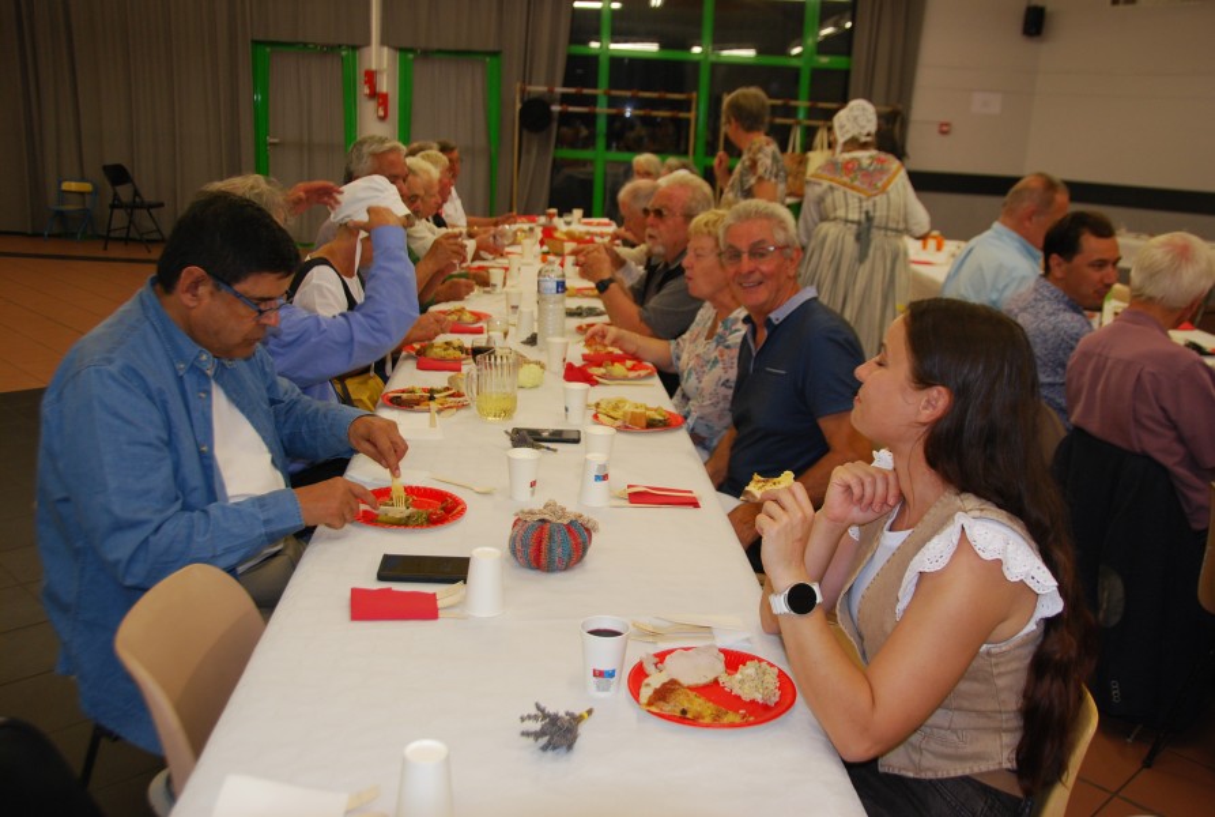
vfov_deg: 40.2
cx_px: 608
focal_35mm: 33
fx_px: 1116
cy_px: 408
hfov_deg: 57.1
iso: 400
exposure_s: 1/60
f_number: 4
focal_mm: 22
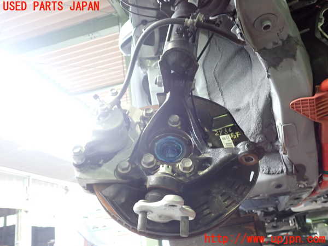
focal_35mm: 30
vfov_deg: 46.8
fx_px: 284
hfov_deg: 60.0
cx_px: 164
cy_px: 123
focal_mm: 5.4
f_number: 2.3
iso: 400
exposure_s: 1/30
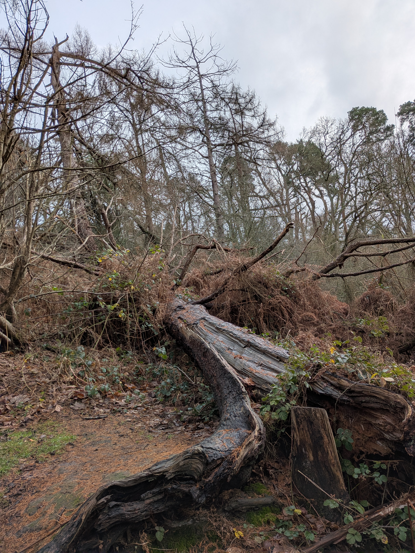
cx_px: 208
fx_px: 384
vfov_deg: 71.6
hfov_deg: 56.8
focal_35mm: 24
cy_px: 276
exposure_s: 1/491
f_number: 1.7
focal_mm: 4.53
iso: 28
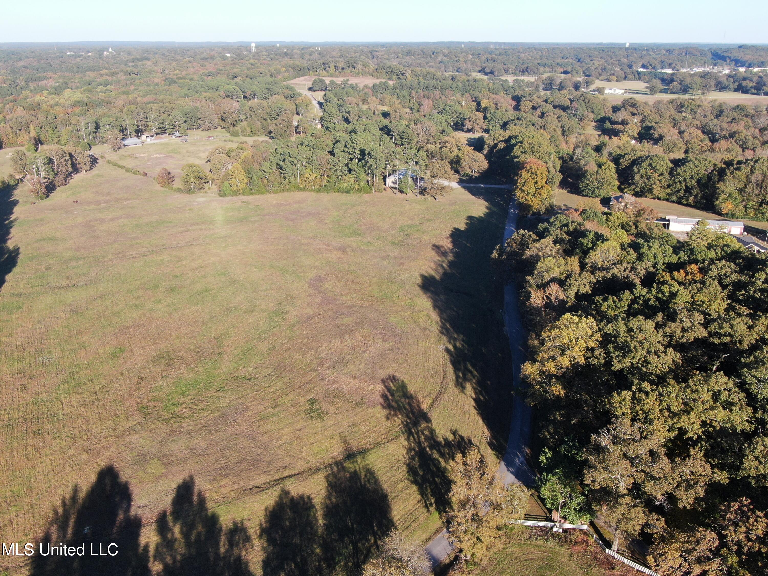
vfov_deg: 44.2
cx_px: 384
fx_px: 710
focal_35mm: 32
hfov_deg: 56.8
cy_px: 288
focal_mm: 5.45
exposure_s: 1/400
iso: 100
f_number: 3.1
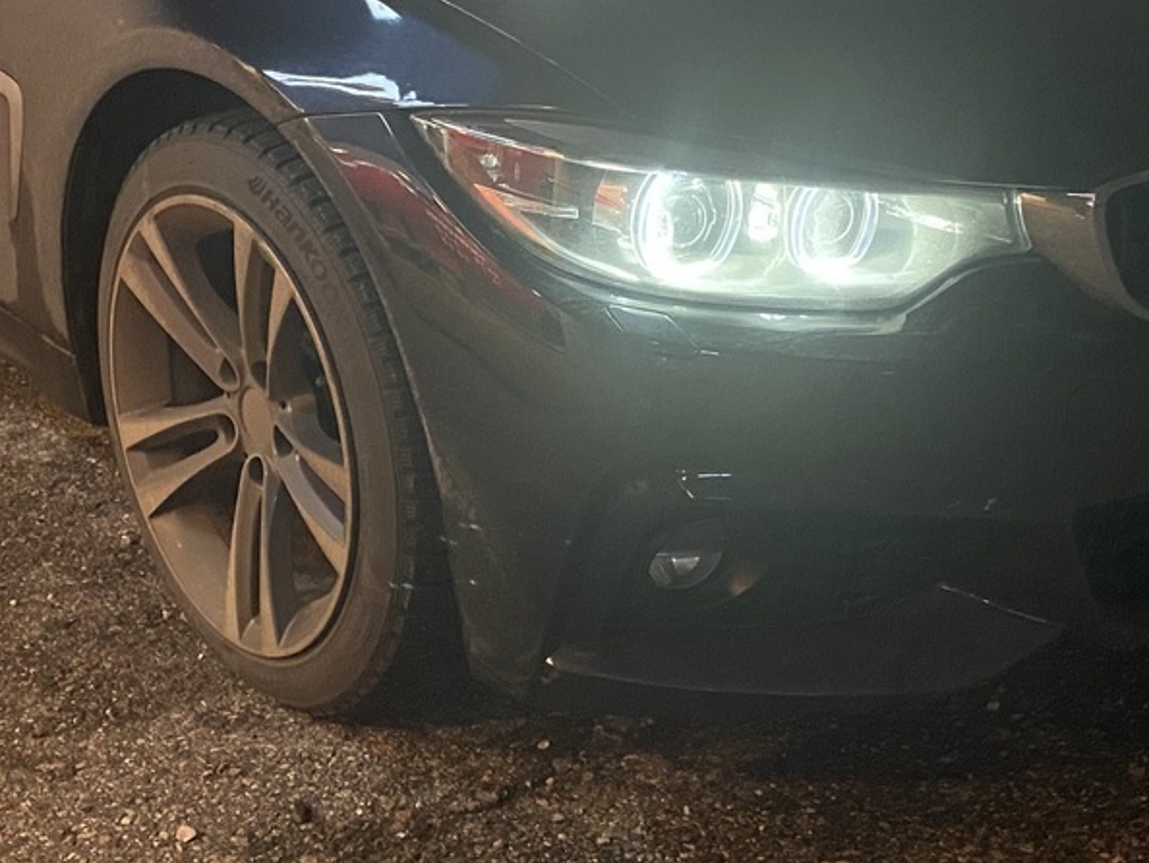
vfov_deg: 23.0
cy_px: 205
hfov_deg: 30.7
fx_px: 2092
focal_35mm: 63
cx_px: 547
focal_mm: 4.25
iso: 640
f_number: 1.8
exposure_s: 1/25
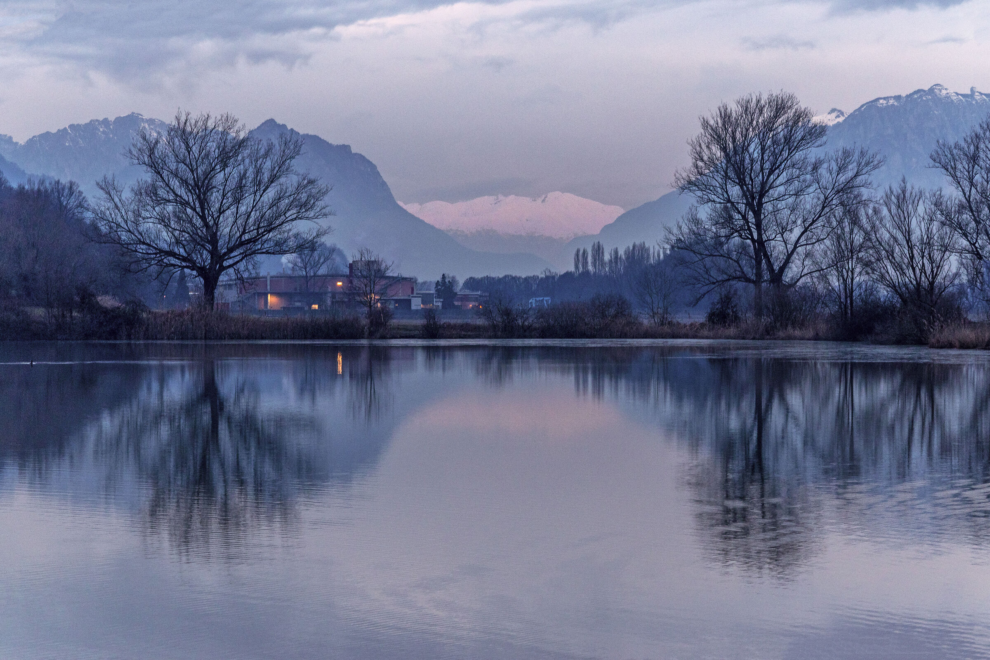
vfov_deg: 13.8
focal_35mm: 99
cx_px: 495
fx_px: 2722
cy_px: 330
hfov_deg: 20.6
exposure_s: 1/40
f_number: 8
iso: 400
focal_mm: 66
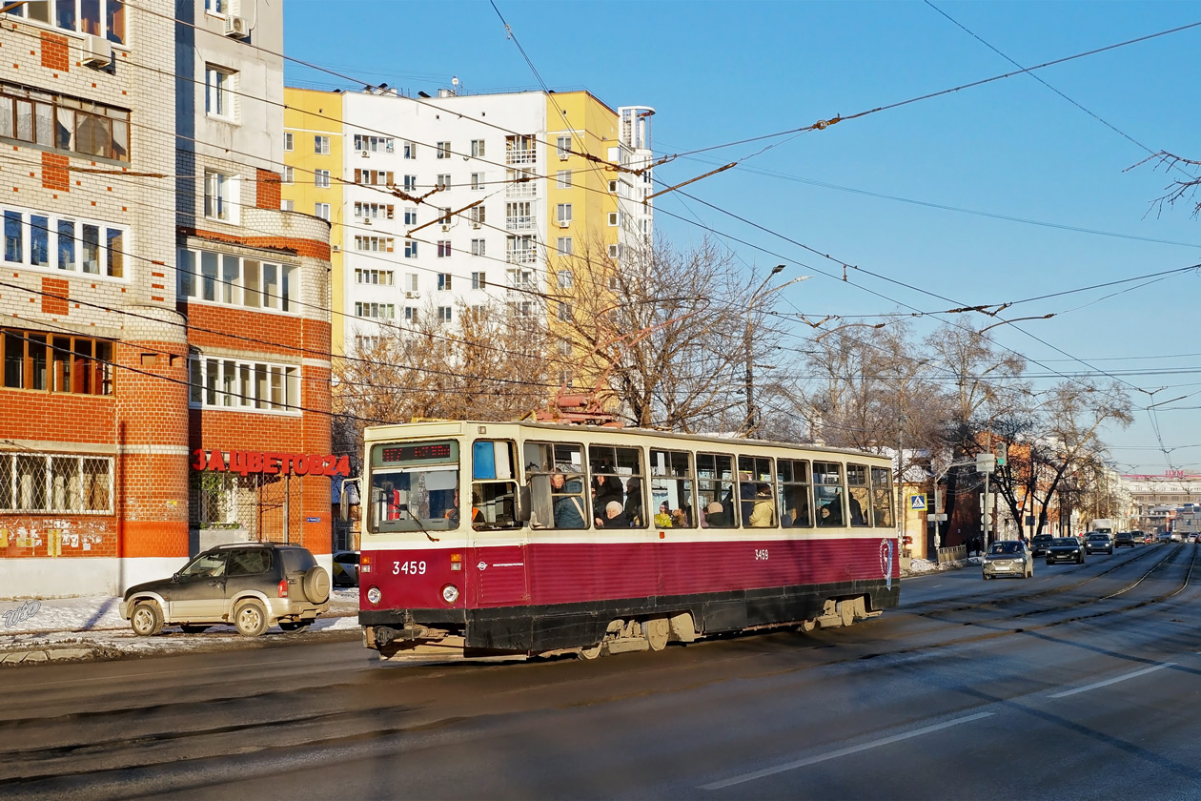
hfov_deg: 37.9
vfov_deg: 25.8
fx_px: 1751
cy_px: 400
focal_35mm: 52
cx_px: 600
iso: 400
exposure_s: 1/1600
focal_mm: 35
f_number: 7.1
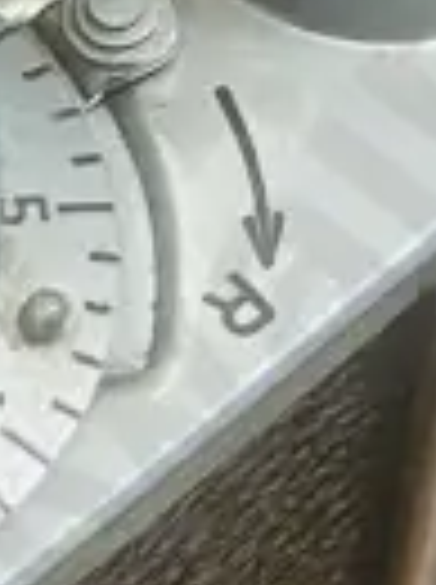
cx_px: 526
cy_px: -27
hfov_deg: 6.7
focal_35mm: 221
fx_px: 3724
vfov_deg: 8.9
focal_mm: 3.99
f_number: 1.8
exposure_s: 1/50
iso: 160
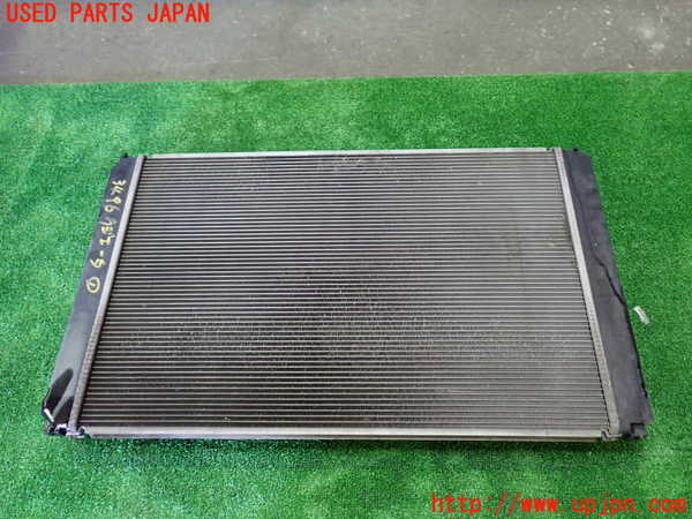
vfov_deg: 46.8
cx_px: 346
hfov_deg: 60.0
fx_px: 600
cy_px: 260
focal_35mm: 30
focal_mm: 5.4
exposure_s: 1/30
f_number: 2.3
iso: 500
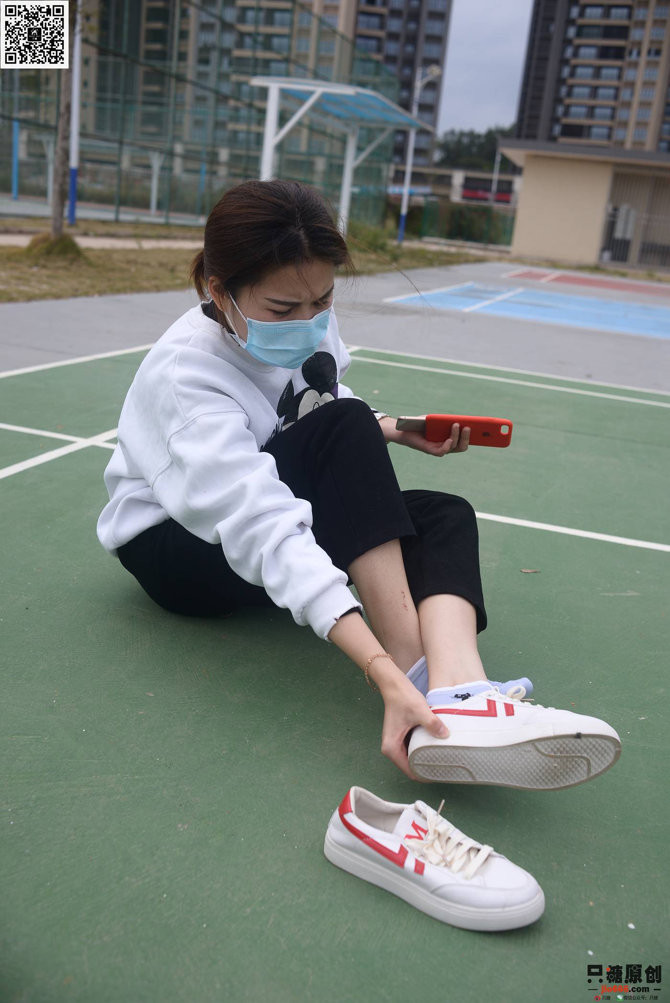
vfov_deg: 54.4
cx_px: 335
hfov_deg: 37.9
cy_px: 502
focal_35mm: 35
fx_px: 976
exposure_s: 1/500
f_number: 5.6
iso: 125
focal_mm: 35
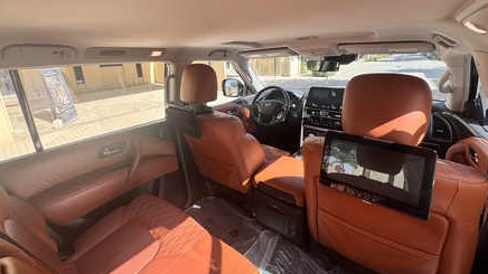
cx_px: 243
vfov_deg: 66.1
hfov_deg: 99.4
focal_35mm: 16
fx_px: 207
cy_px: 103
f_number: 2.2
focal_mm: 2.22
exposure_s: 1/236
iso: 40
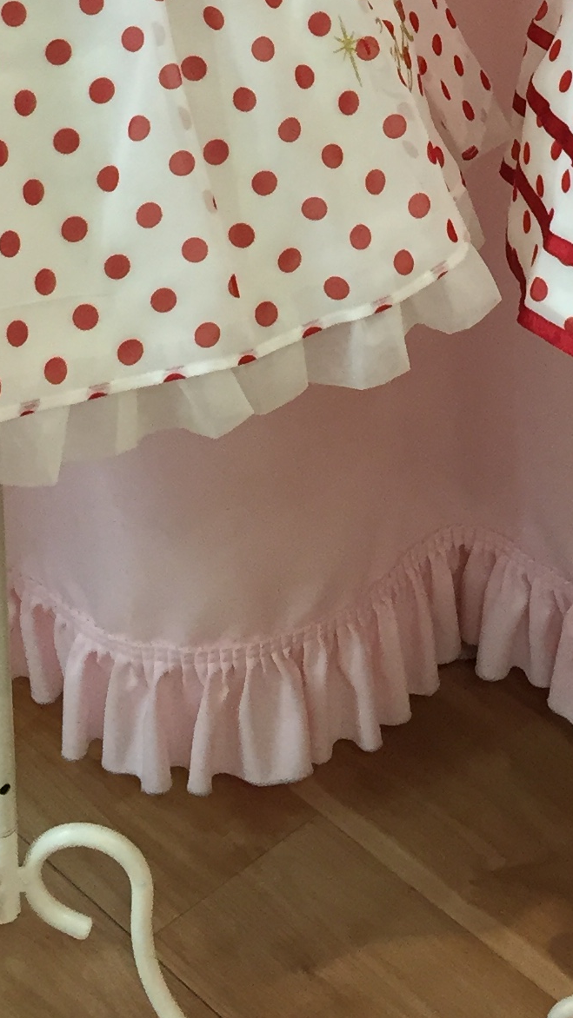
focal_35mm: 88
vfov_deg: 22.1
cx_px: 421
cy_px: -241
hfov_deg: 13.7
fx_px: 2378
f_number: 2.2
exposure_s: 1/30
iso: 32
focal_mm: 4.15
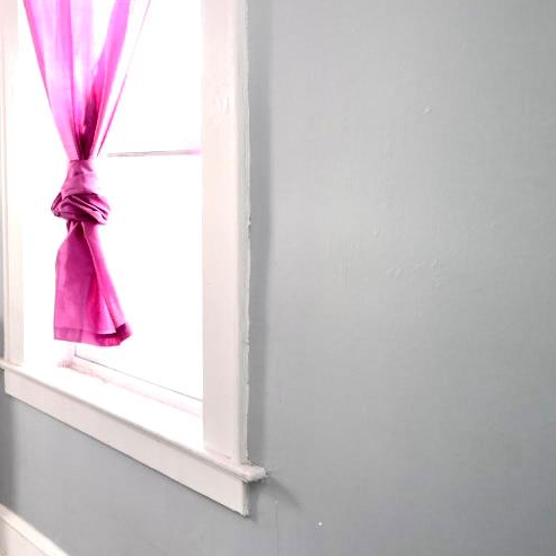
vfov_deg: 42.1
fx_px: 709
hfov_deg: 32.1
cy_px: 174
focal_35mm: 39
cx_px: -173
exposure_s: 1/160
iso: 1250
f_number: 4.5
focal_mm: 14
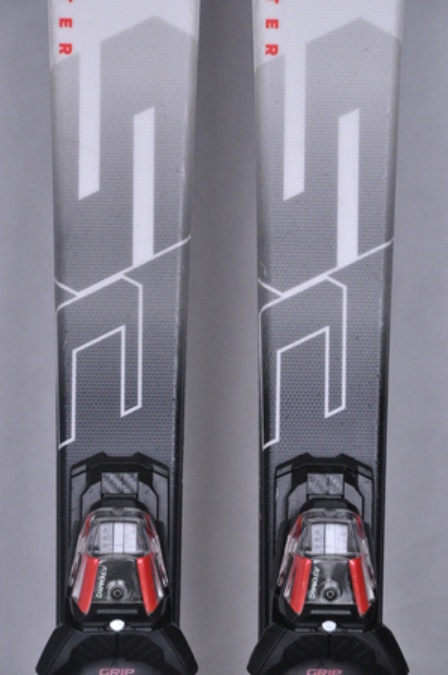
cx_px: 224
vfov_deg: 13.1
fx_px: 2947
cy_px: 338
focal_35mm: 158
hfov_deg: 8.7
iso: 3200
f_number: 9.5
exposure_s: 1/125
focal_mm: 105
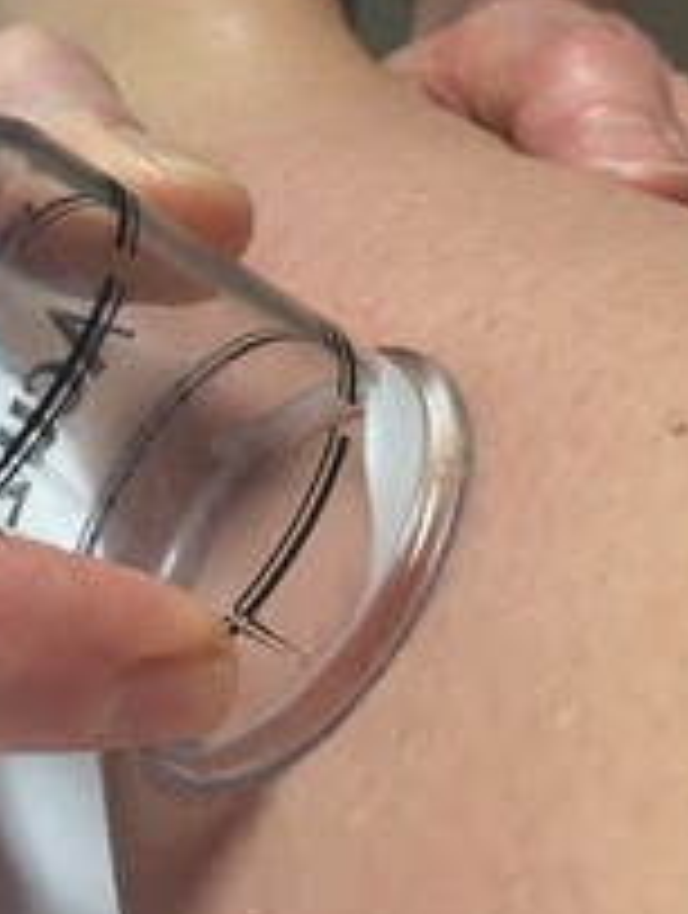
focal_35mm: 76
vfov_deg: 25.4
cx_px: 139
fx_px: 2008
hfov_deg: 19.3
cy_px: 272
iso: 100
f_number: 2.2
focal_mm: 4.15
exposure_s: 1/30
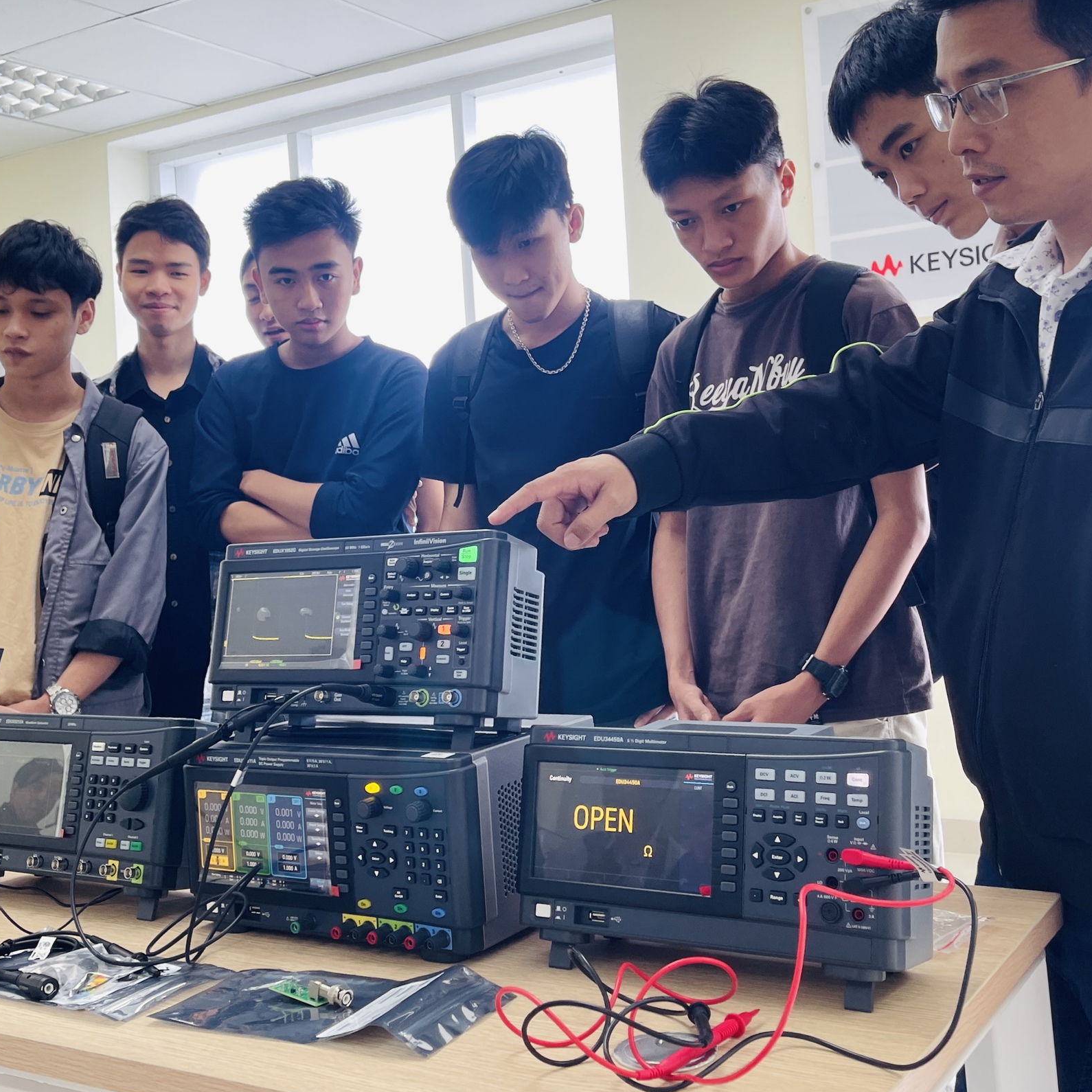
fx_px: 1321
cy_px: 493
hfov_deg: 44.9
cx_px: 519
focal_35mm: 37
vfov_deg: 44.9
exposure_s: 1/100
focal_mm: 5.1
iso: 40
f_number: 1.6
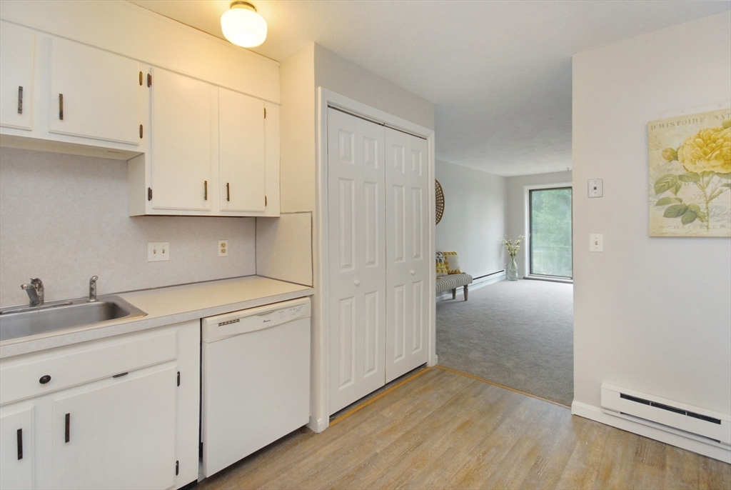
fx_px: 305
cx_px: 366
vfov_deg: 77.5
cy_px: 245
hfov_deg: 100.3
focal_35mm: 15
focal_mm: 10
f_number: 4.5
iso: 400
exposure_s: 1/60
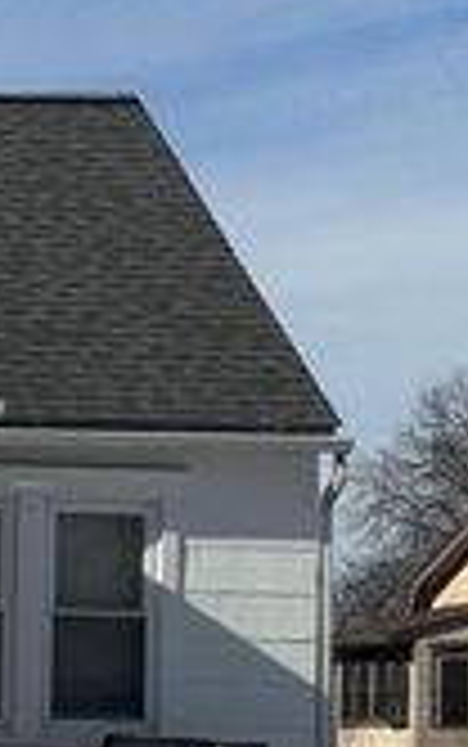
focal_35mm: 153
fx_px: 3117
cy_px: 610
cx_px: -346
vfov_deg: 13.6
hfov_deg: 8.3
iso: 64
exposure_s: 1/10526
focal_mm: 6.76
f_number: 1.78
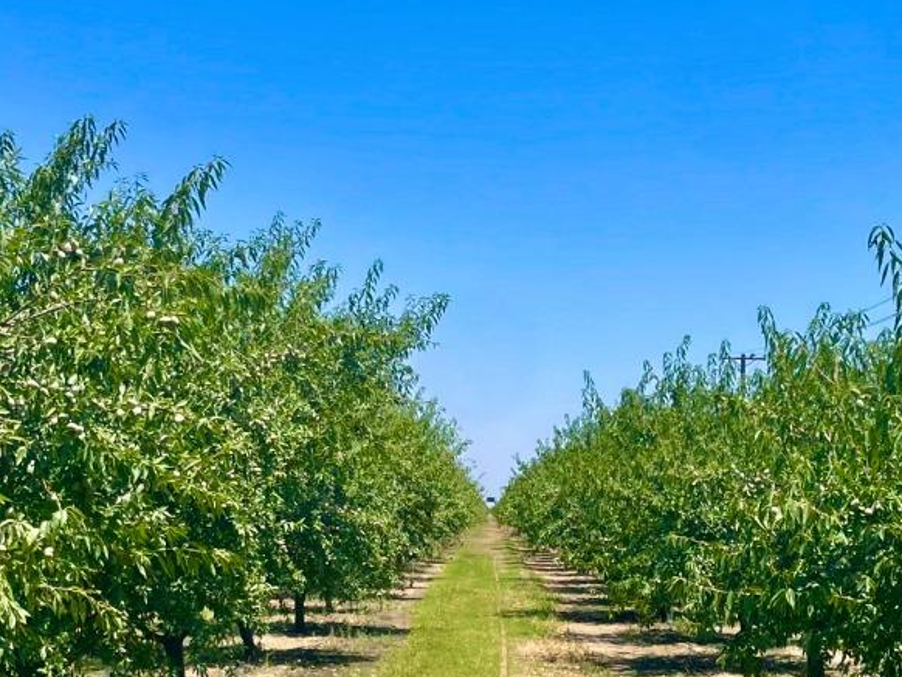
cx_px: 480
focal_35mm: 67
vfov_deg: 21.7
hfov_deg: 29.0
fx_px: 1747
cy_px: 529
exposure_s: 1/2747
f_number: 1.6
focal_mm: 4.2
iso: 32
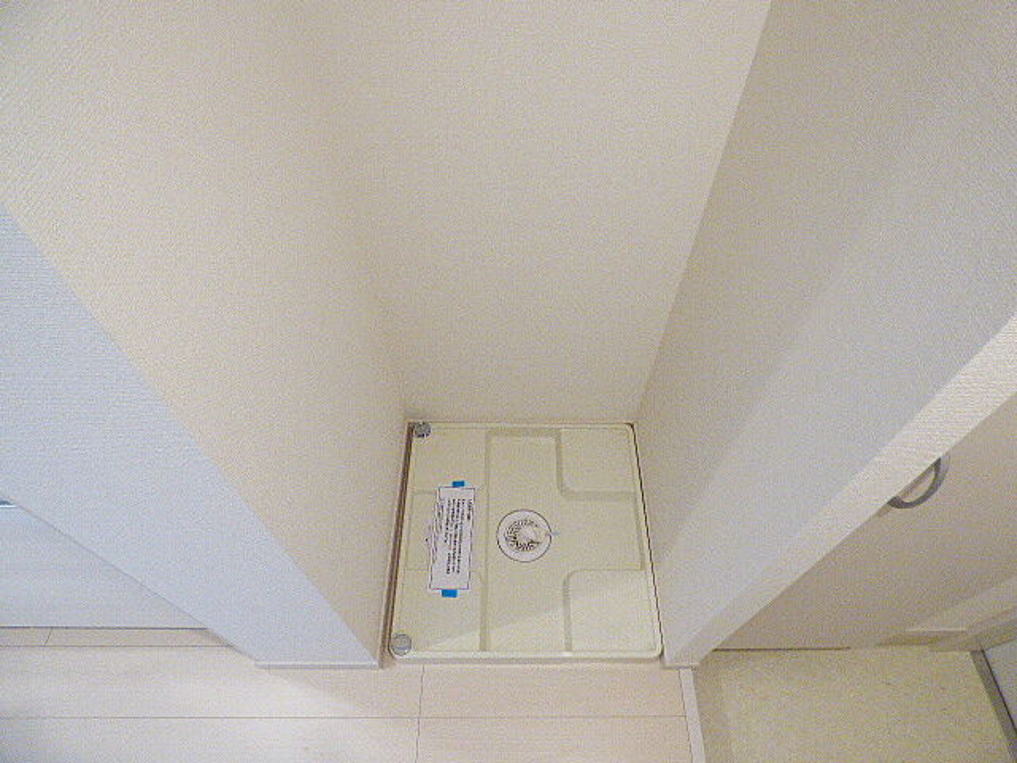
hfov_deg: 81.7
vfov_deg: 66.0
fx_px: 588
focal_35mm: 20
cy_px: 382
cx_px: 508
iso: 400
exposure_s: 1/40
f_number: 2.8
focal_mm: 3.58
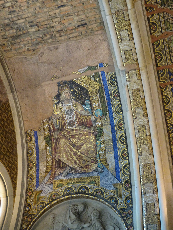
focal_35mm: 43
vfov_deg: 43.9
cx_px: 86
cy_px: 115
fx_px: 287
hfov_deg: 33.6
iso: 800
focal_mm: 7.3
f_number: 4
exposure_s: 1/50
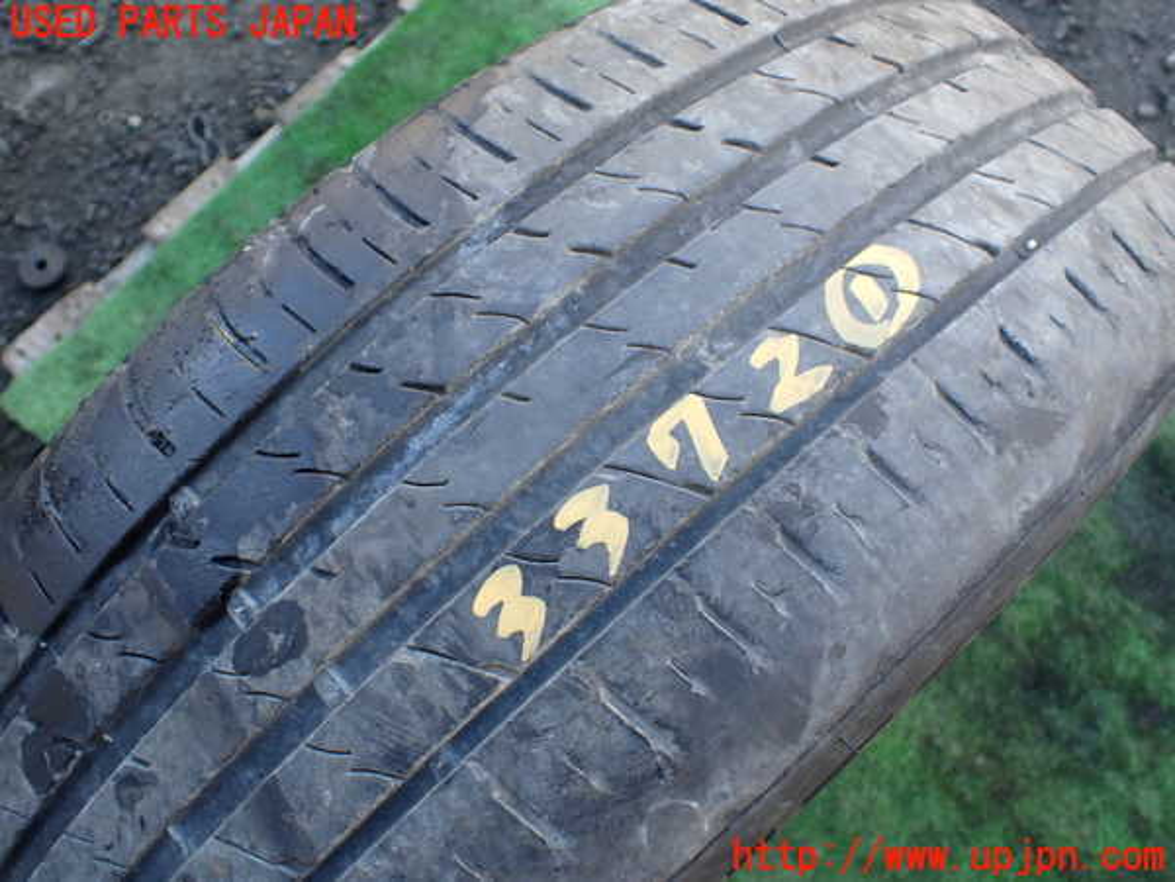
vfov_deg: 46.8
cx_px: 588
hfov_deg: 60.0
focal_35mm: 30
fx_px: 1018
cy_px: 441
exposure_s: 1/125
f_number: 2.3
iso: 100
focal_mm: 5.4
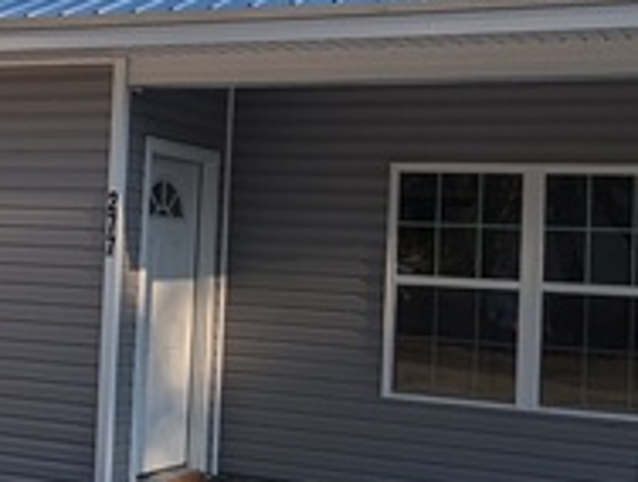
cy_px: 190
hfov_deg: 28.2
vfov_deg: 21.7
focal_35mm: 68
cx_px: 187
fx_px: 1257
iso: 50
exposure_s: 1/766
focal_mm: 2.35
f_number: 2.2
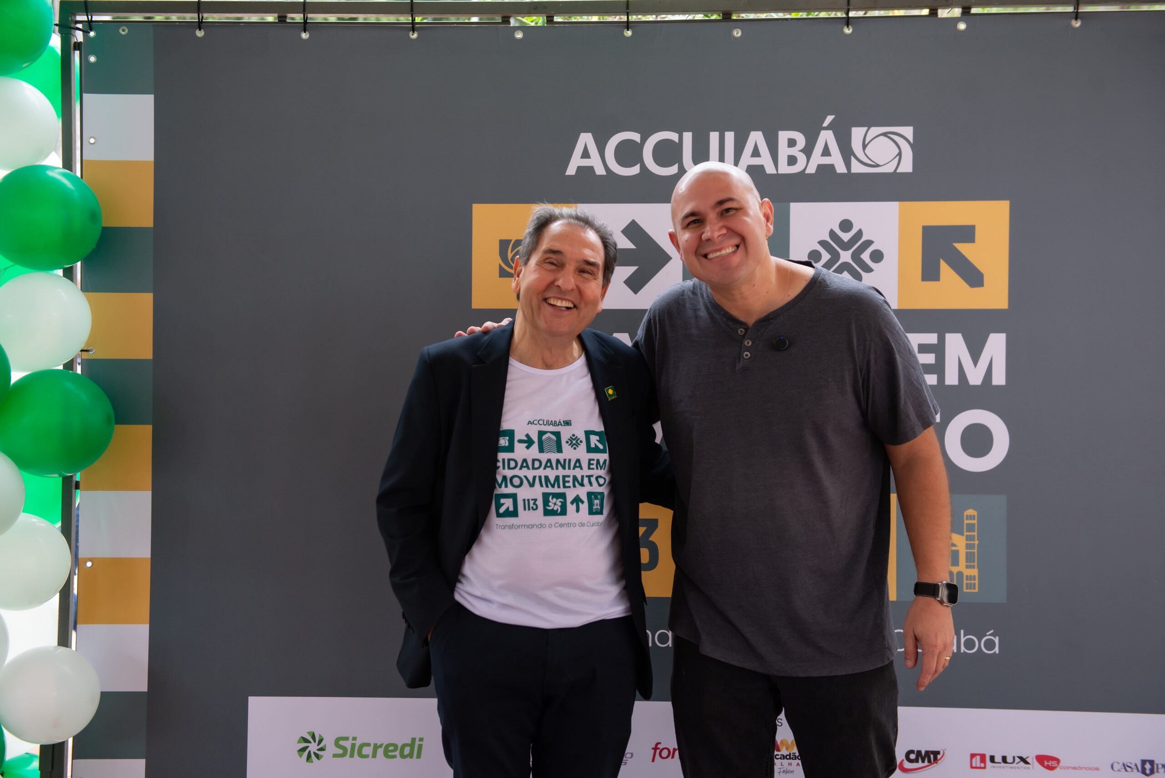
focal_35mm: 48
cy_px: 389
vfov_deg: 28.1
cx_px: 582
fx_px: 1554
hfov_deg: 41.1
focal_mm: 48
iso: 800
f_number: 3.5
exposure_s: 1/250
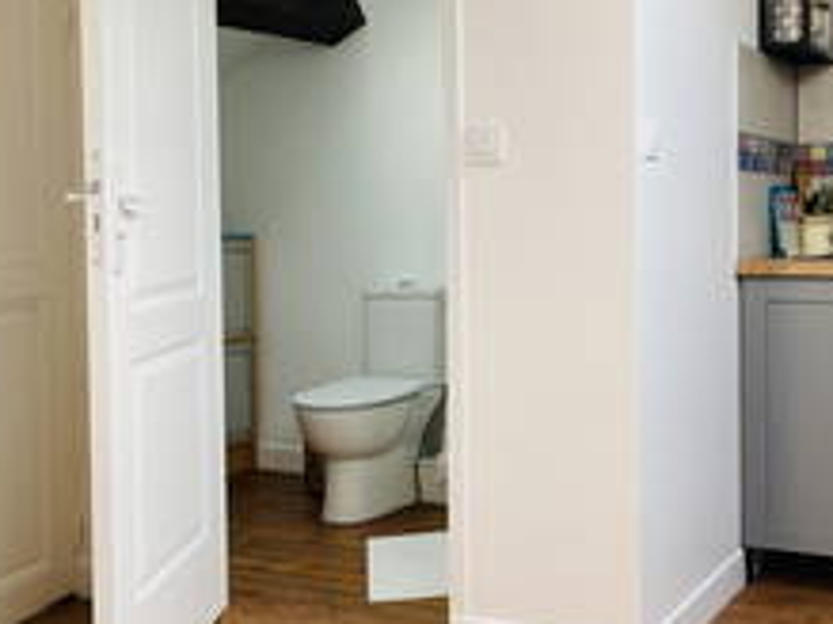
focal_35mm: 46
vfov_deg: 31.4
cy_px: 266
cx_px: 631
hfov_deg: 40.0
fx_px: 1106
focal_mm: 3.99
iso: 50
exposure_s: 1/121
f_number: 1.8
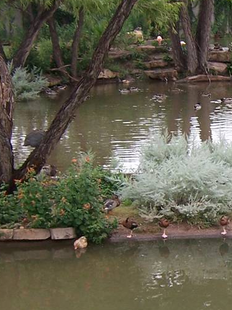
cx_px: 271
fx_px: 939
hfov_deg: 13.7
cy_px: 159
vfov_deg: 18.7
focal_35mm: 105
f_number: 3.4
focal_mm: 5.5
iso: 80
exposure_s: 1/125
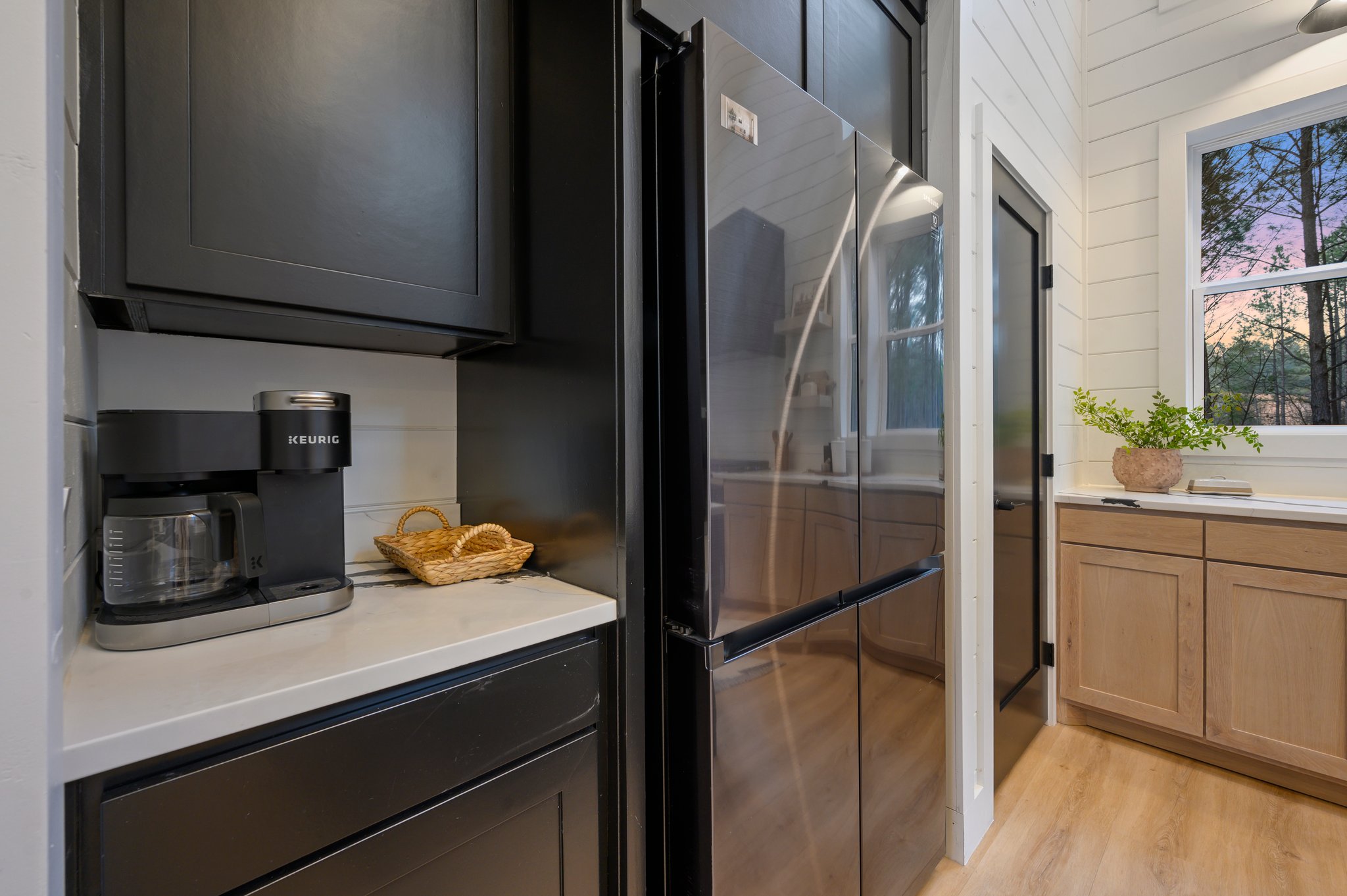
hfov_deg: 104.3
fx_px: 523
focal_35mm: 14
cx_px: 674
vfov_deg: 81.1
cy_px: 448
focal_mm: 14
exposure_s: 1/1.25
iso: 400
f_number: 9
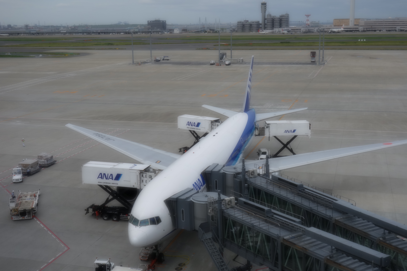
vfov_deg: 28.6
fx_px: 531
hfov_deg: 41.9
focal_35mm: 47
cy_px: 136
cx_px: 204
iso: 200
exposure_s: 1/1250
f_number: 5.6
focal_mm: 17.6
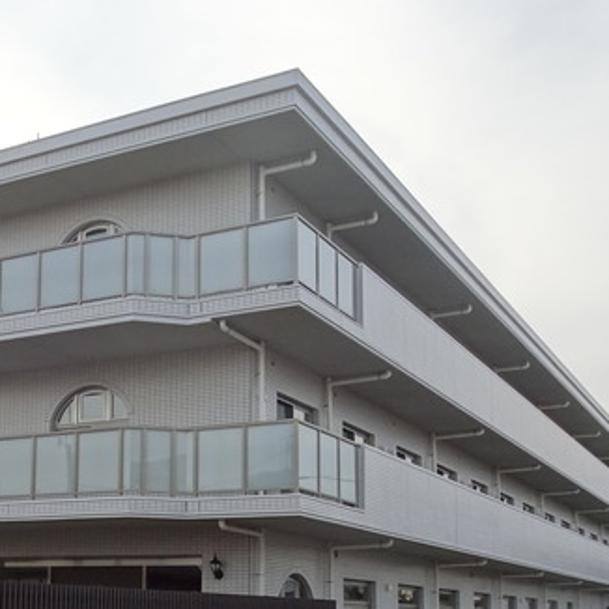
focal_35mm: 52
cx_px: 99
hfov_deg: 31.7
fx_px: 1035
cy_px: 476
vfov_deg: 32.0
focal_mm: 4.1
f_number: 3.5
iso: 80
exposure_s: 1/250
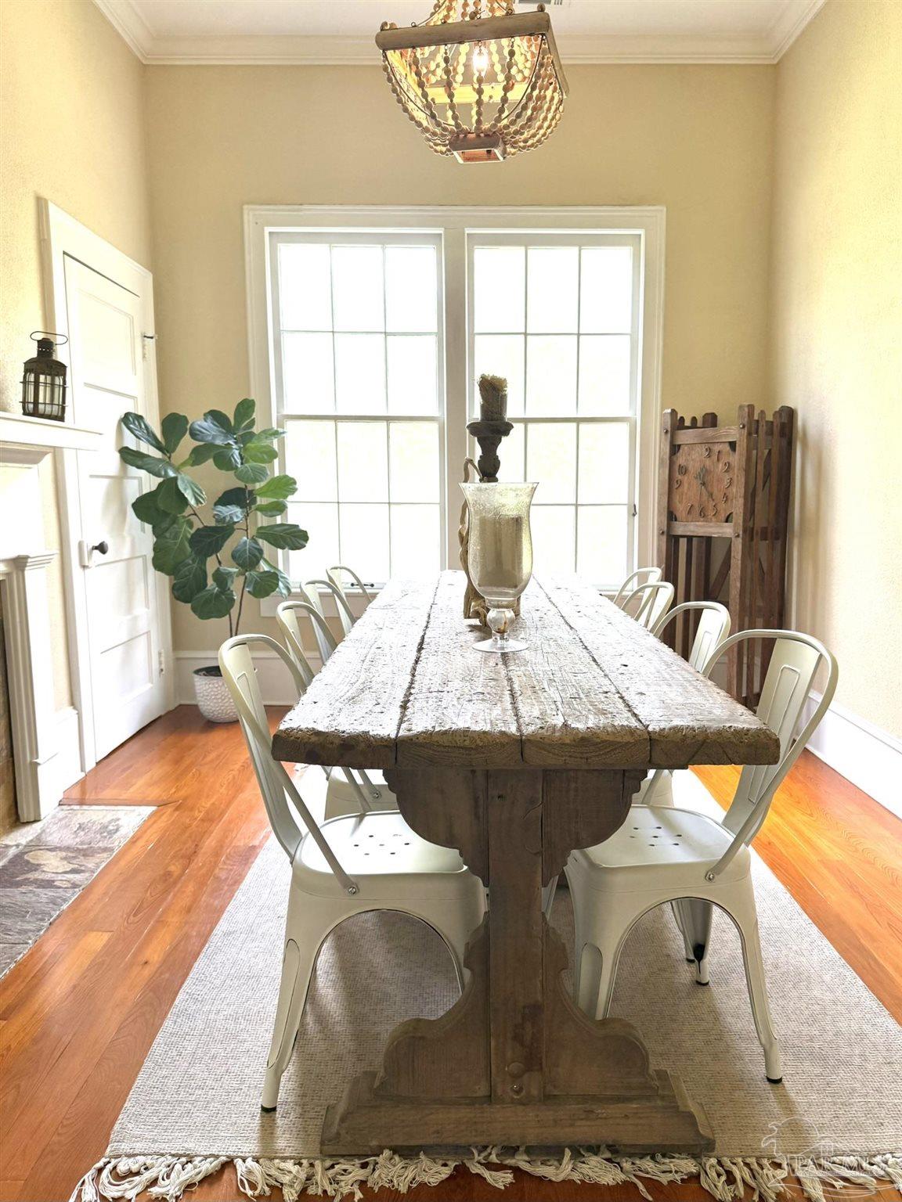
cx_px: 451
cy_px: 601
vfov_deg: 71.6
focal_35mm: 24
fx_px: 834
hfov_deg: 56.8
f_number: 1.78
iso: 125
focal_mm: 6.76
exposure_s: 1/170
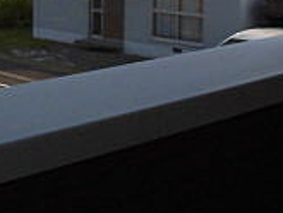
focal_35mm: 93
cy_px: -40
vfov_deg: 15.4
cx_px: -202
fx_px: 761
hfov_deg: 17.6
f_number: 3.1
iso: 100
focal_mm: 4.3
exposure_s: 1/1000
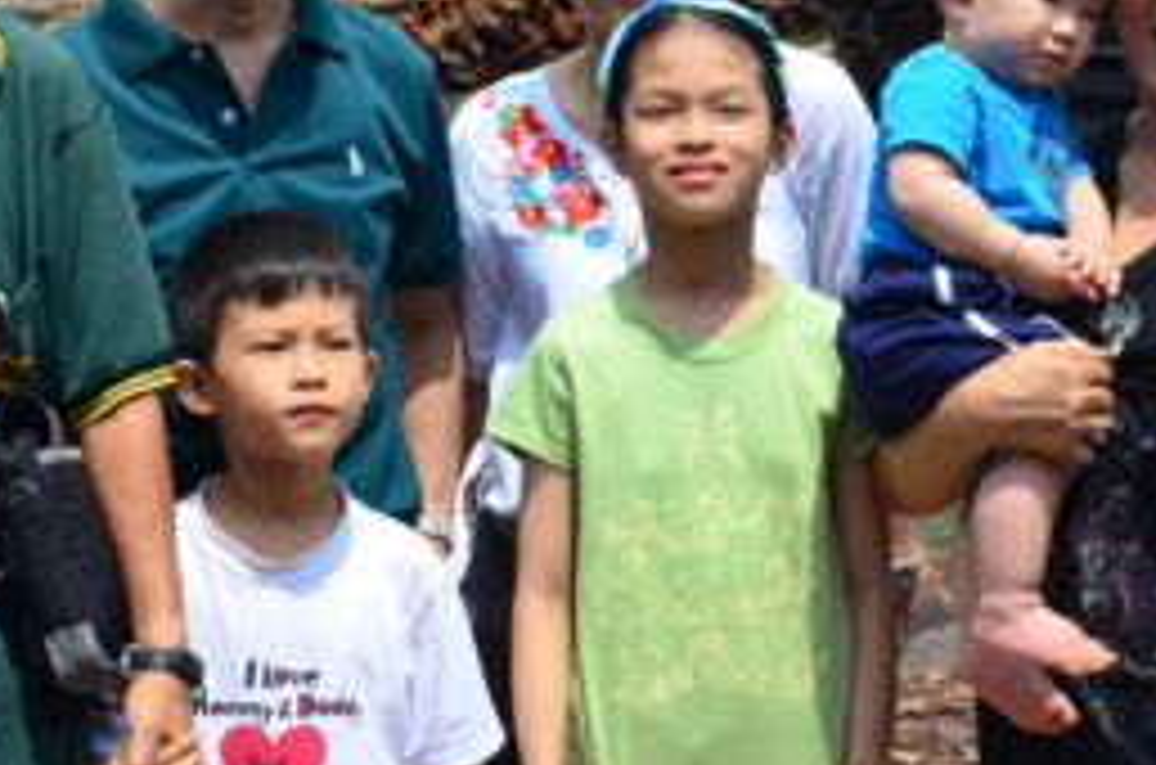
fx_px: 3652
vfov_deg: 11.9
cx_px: 373
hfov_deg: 17.9
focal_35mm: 114
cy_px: 40
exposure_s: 1/400
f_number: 10
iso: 500
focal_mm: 32
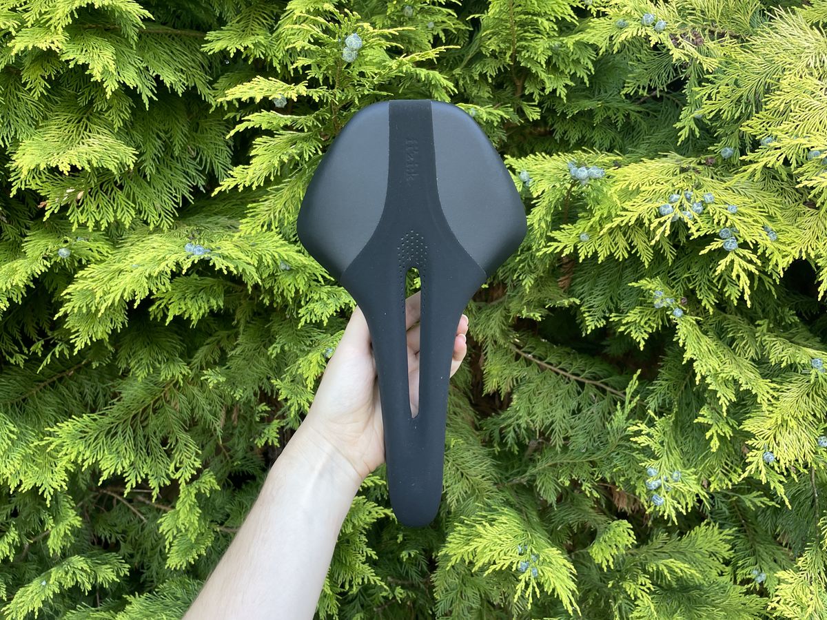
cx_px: 414
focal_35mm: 26
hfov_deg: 67.3
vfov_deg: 53.1
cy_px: 310
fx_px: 621
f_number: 1.6
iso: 50
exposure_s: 1/121
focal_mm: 4.2
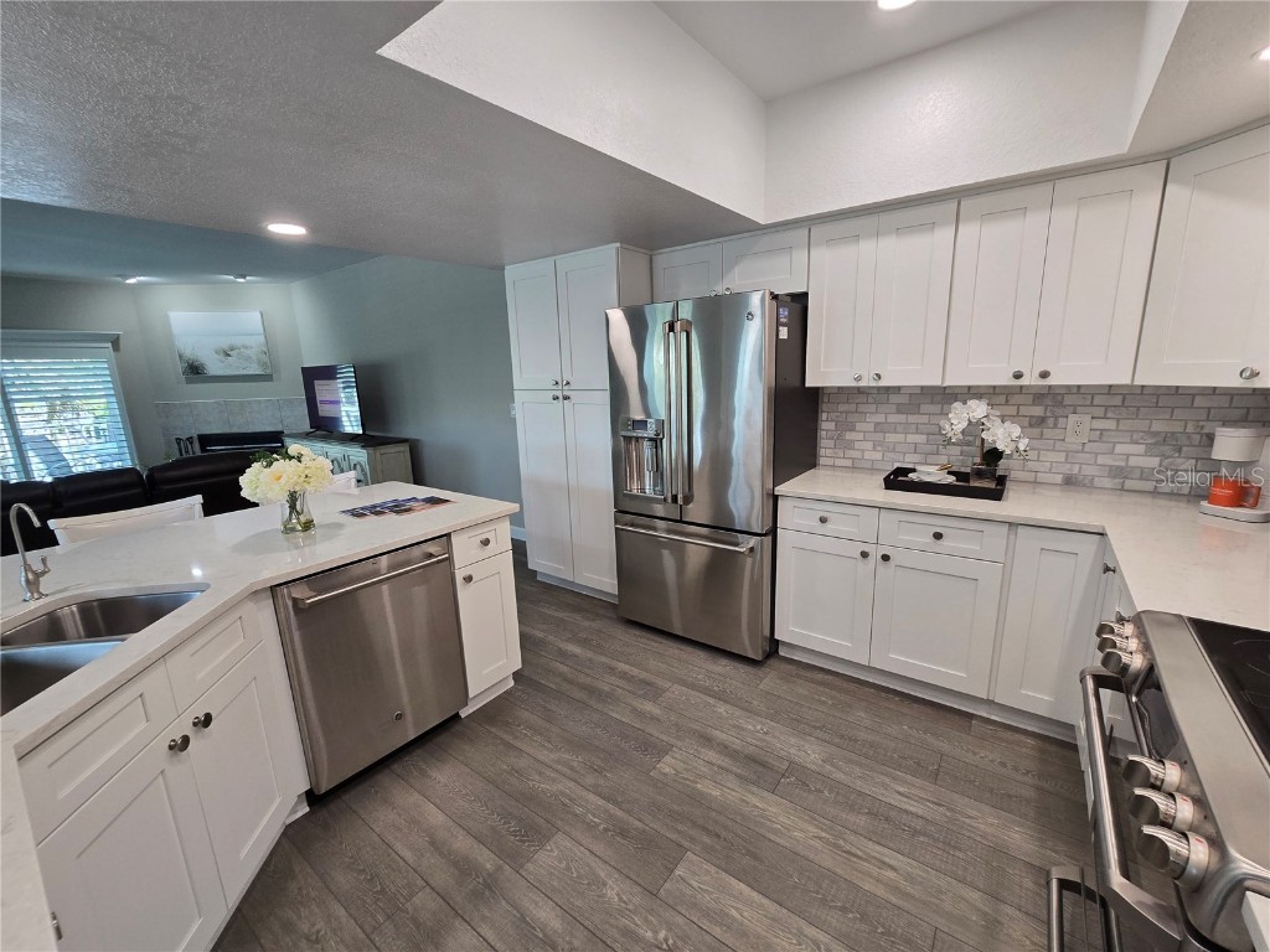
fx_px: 477
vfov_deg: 89.9
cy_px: 476
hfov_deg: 106.2
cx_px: 635
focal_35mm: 13
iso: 80
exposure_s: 1/60
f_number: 2.2
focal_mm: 2.2
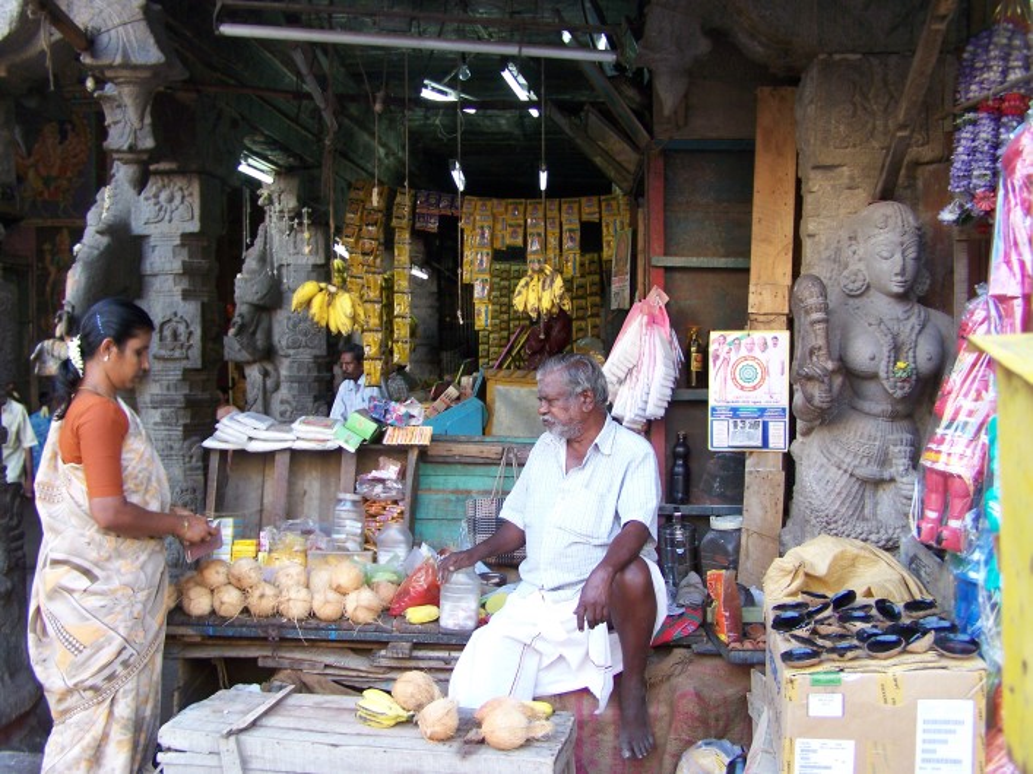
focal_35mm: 38
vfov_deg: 37.7
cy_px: 387
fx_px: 1134
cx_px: 516
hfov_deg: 49.0
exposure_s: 1/30
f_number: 2.8
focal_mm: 6.3
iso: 100
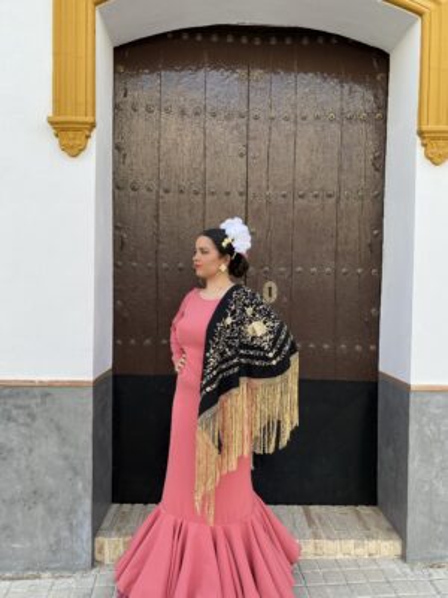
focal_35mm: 26
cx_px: 224
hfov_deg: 53.1
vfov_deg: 67.3
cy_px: 299
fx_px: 449
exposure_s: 1/200
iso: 32
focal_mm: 4.25
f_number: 1.8
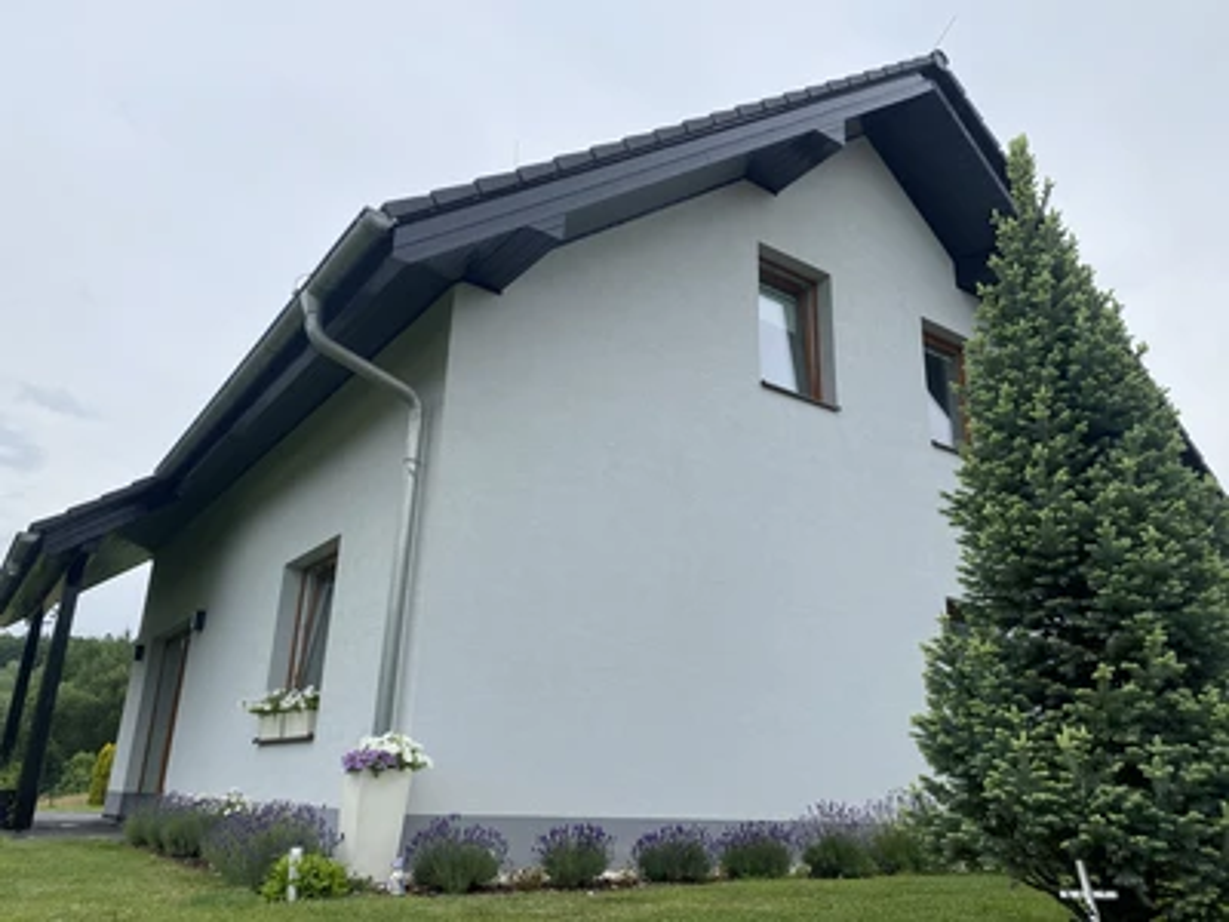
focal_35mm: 26
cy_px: 461
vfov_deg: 53.1
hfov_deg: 67.3
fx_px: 923
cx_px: 614
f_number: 1.8
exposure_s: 1/2315
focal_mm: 4.25
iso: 32
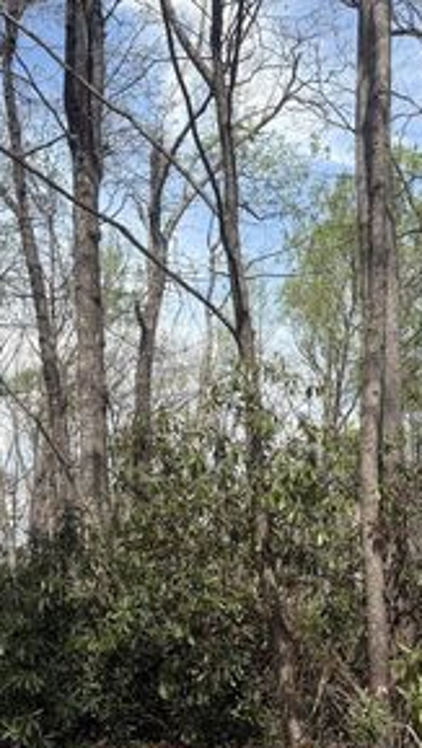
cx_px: 132
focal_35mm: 49
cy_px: 483
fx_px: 973
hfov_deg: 24.3
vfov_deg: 41.7
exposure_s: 1/2747
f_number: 1.6
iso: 50
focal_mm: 5.96
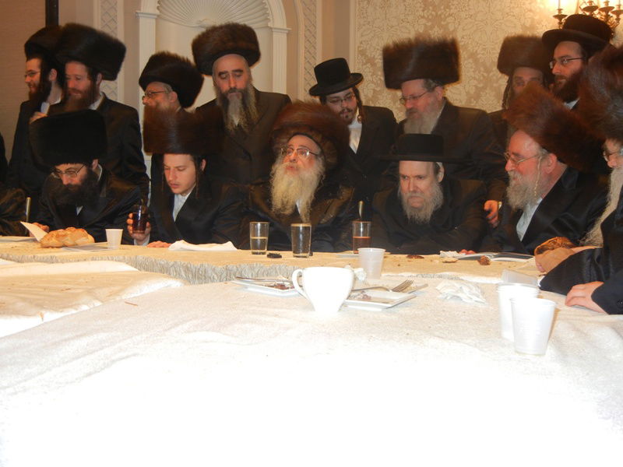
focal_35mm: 45
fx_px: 810
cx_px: 312
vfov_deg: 32.2
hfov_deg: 42.1
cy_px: 234
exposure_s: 1/30
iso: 287
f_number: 3.8
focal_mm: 8.1
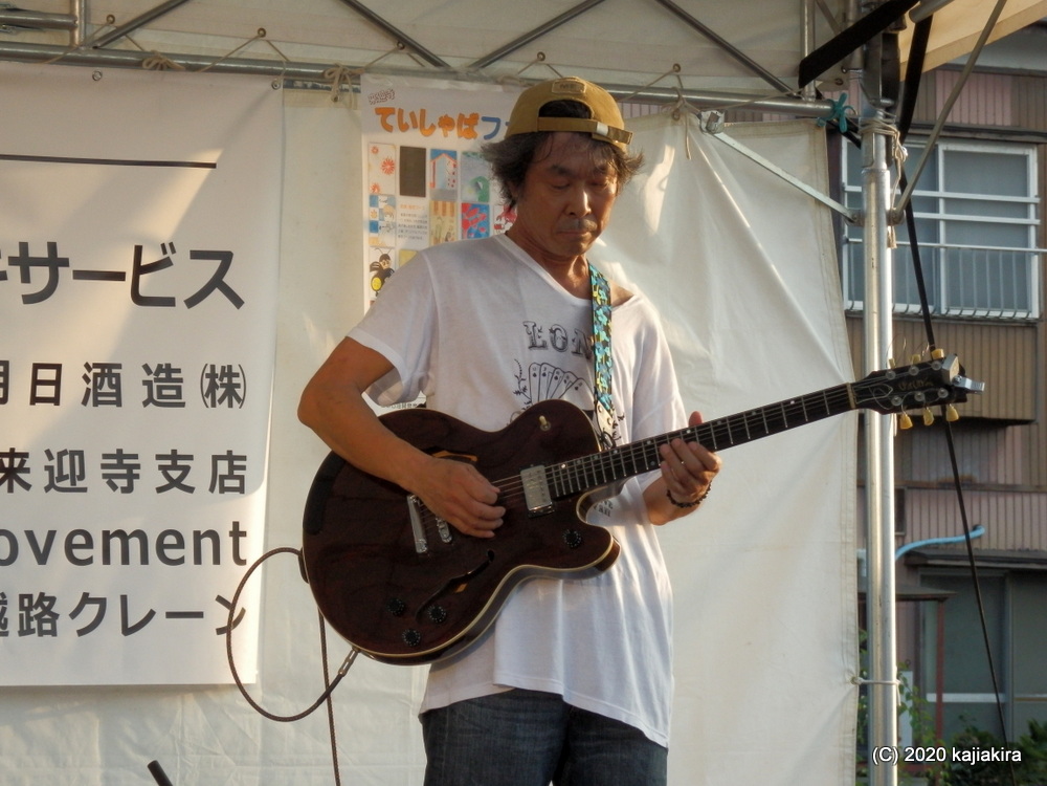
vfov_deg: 7.3
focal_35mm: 204
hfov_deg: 9.7
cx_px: 524
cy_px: 393
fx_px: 6170
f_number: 5.9
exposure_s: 1/250
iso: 250
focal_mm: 36.5
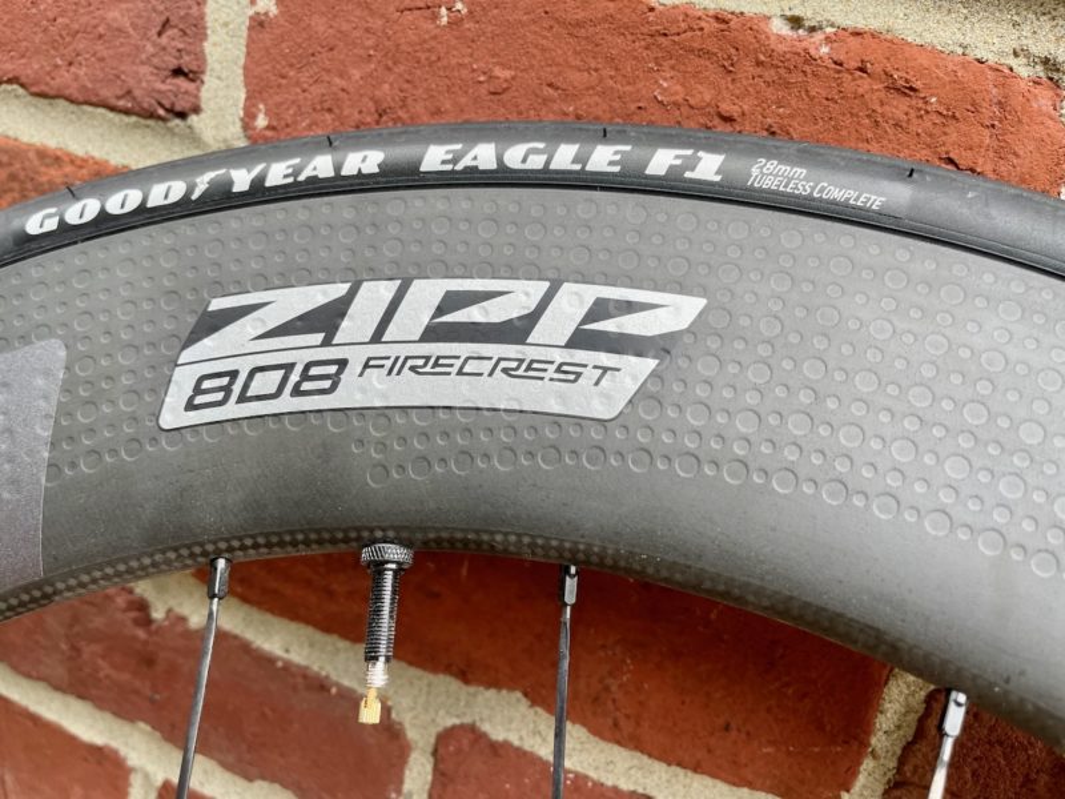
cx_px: 532
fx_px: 800
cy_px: 400
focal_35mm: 26
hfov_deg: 67.3
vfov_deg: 53.1
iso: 32
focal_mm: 5.1
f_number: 1.6
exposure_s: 1/368
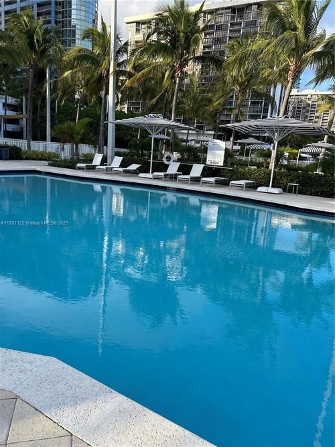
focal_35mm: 26
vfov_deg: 67.3
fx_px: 336
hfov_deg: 53.0
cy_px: 224
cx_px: 168
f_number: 1.5
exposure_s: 1/1159
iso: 50
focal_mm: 5.7
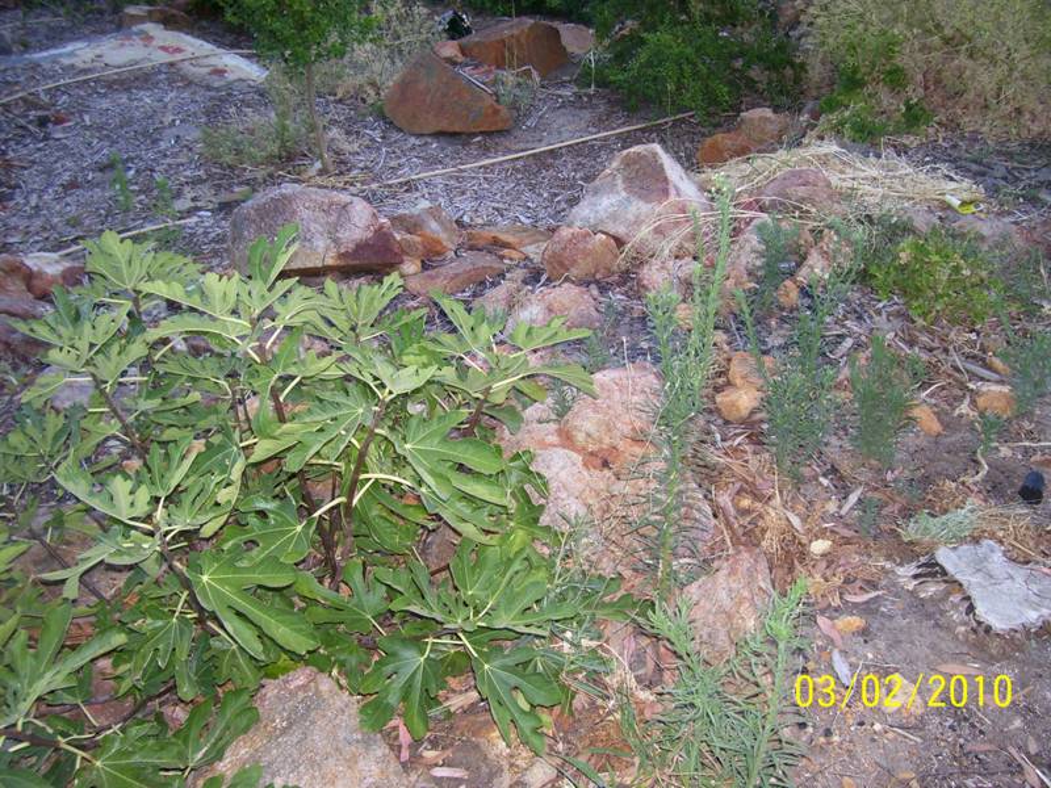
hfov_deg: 54.0
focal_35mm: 34
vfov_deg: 41.8
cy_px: 394
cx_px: 526
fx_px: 1032
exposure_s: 1/60
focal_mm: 5.6
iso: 80
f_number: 2.7
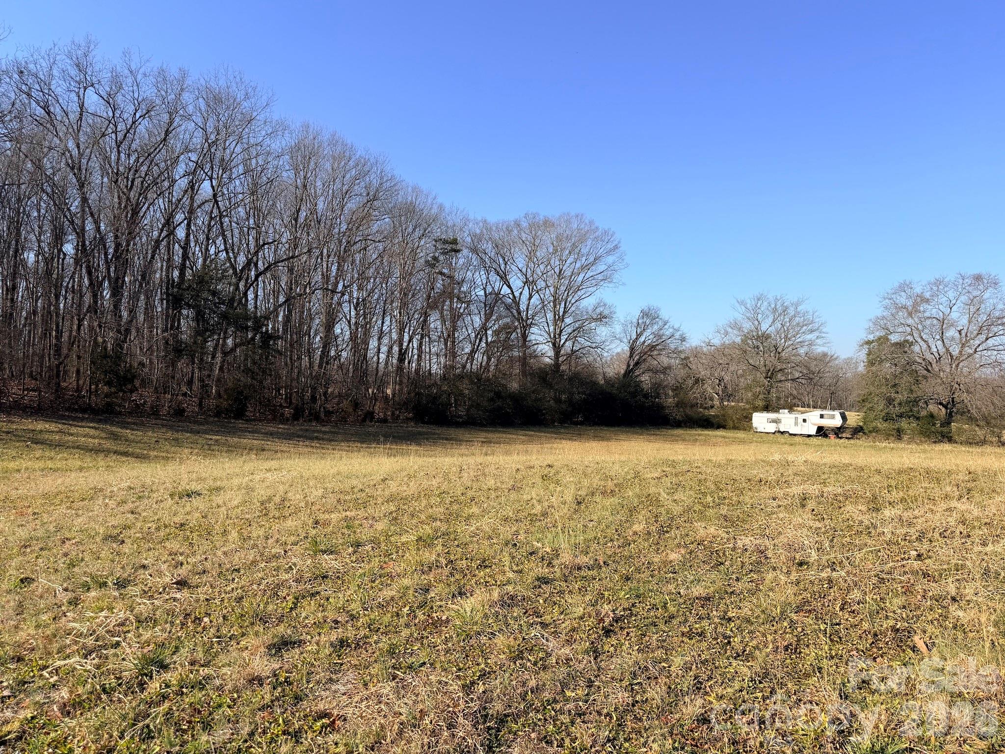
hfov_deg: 71.6
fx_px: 697
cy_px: 377
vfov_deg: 56.8
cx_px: 502
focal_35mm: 24
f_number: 1.78
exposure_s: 1/3759
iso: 80
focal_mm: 6.76
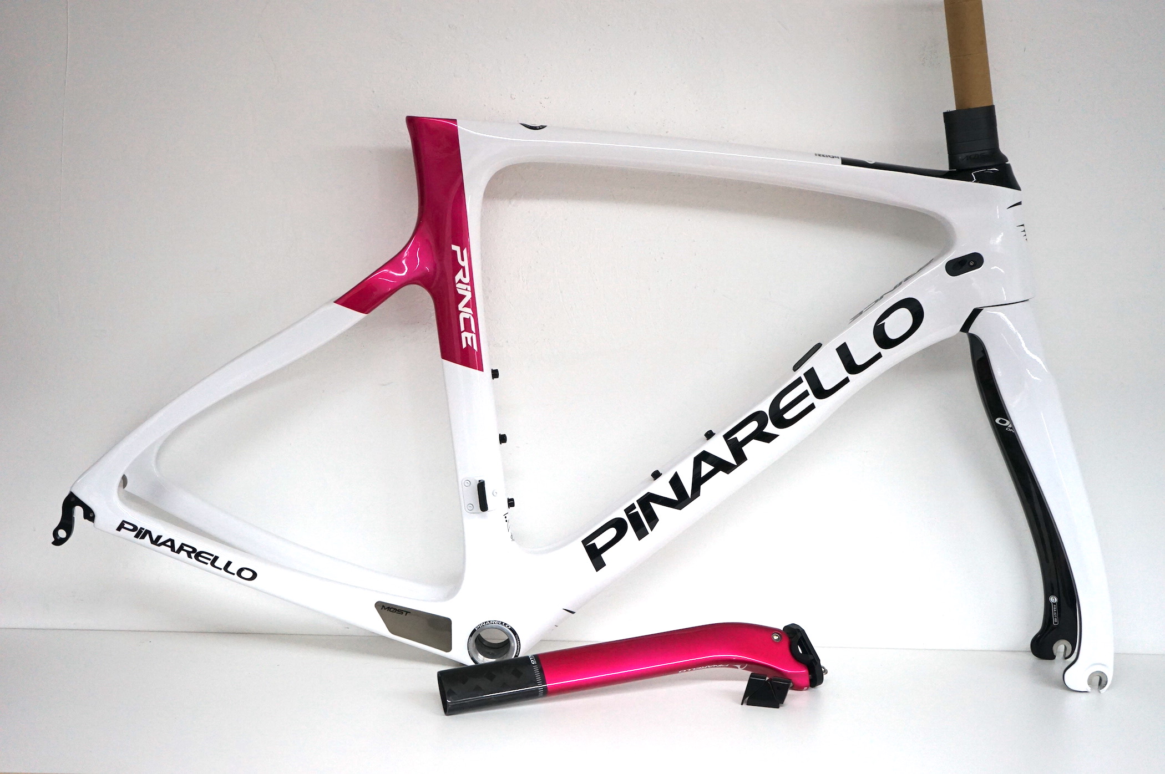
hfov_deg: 38.9
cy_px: 387
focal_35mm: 51
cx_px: 582
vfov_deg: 26.4
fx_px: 1649
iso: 1600
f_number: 4.5
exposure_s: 1/160
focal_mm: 51
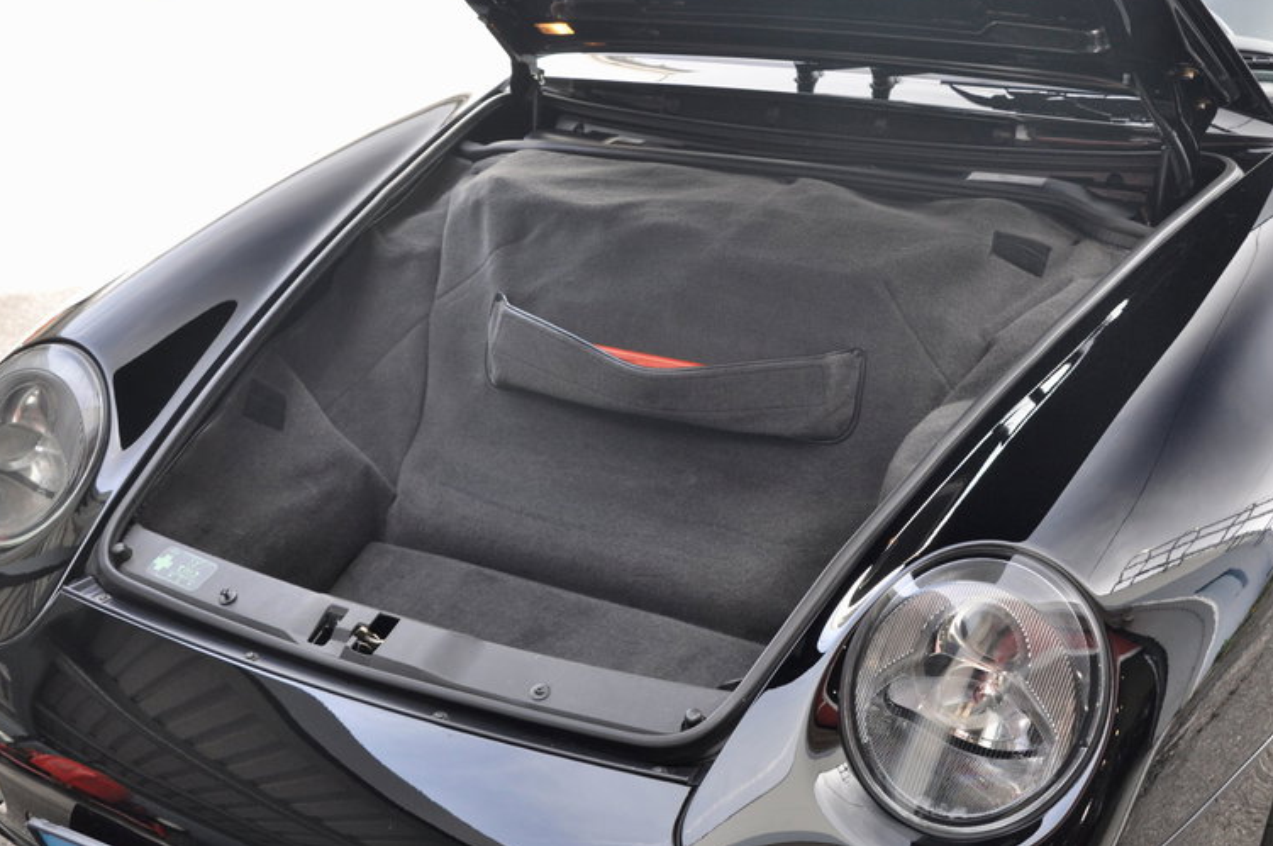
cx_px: 632
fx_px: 1625
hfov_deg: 42.8
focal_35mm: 46
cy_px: 420
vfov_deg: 29.2
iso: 500
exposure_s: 1/40
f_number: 7.1
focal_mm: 30
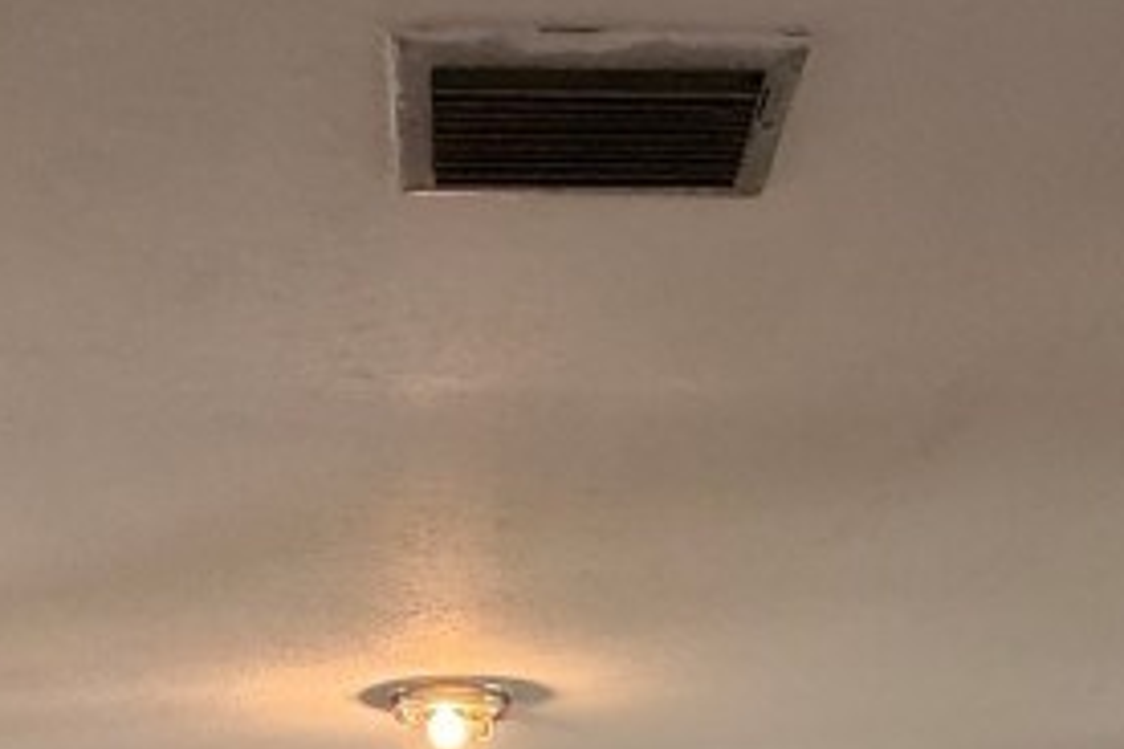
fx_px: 1686
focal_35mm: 54
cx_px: 566
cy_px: 1384
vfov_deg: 18.7
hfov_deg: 36.9
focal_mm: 2.22
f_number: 2.2
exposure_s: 1/99
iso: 250
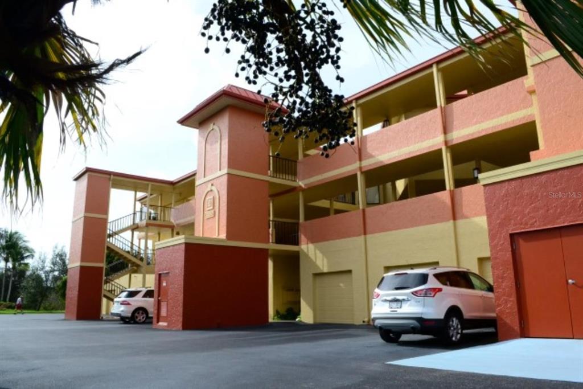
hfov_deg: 67.4
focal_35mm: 27
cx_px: 292
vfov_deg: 47.9
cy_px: 194
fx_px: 437
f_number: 14
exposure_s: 1/800
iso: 1600
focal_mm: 18
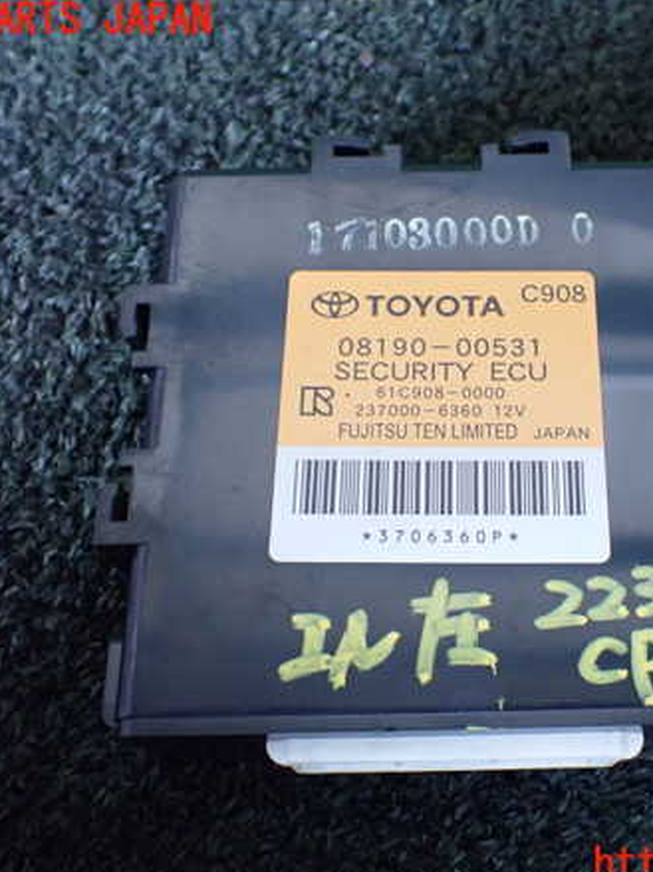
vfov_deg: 45.8
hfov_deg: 34.7
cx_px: 447
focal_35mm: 41
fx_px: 1032
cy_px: 443
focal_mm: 5.4
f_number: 2.3
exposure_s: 1/50
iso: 800
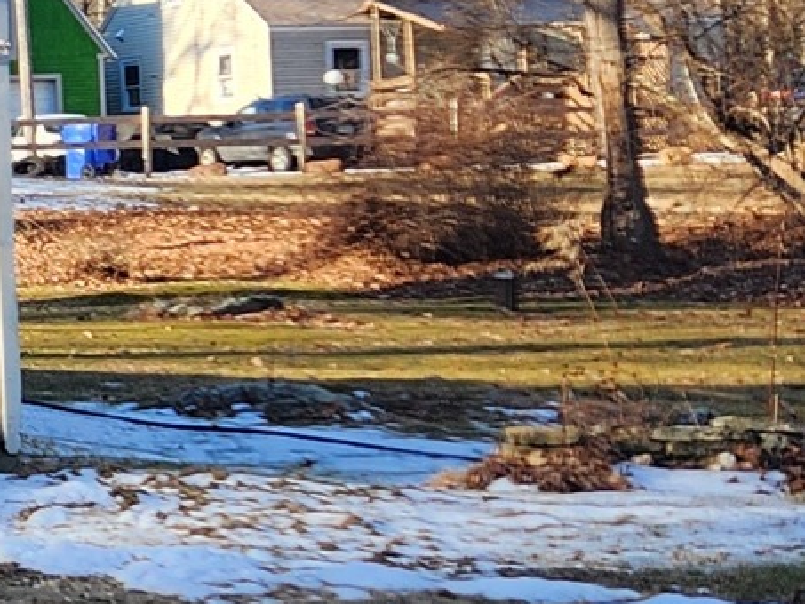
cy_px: 82
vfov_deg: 9.5
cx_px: -1132
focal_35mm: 156
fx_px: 3629
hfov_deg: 10.8
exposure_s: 1/465
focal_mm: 5.4
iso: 20
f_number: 1.8
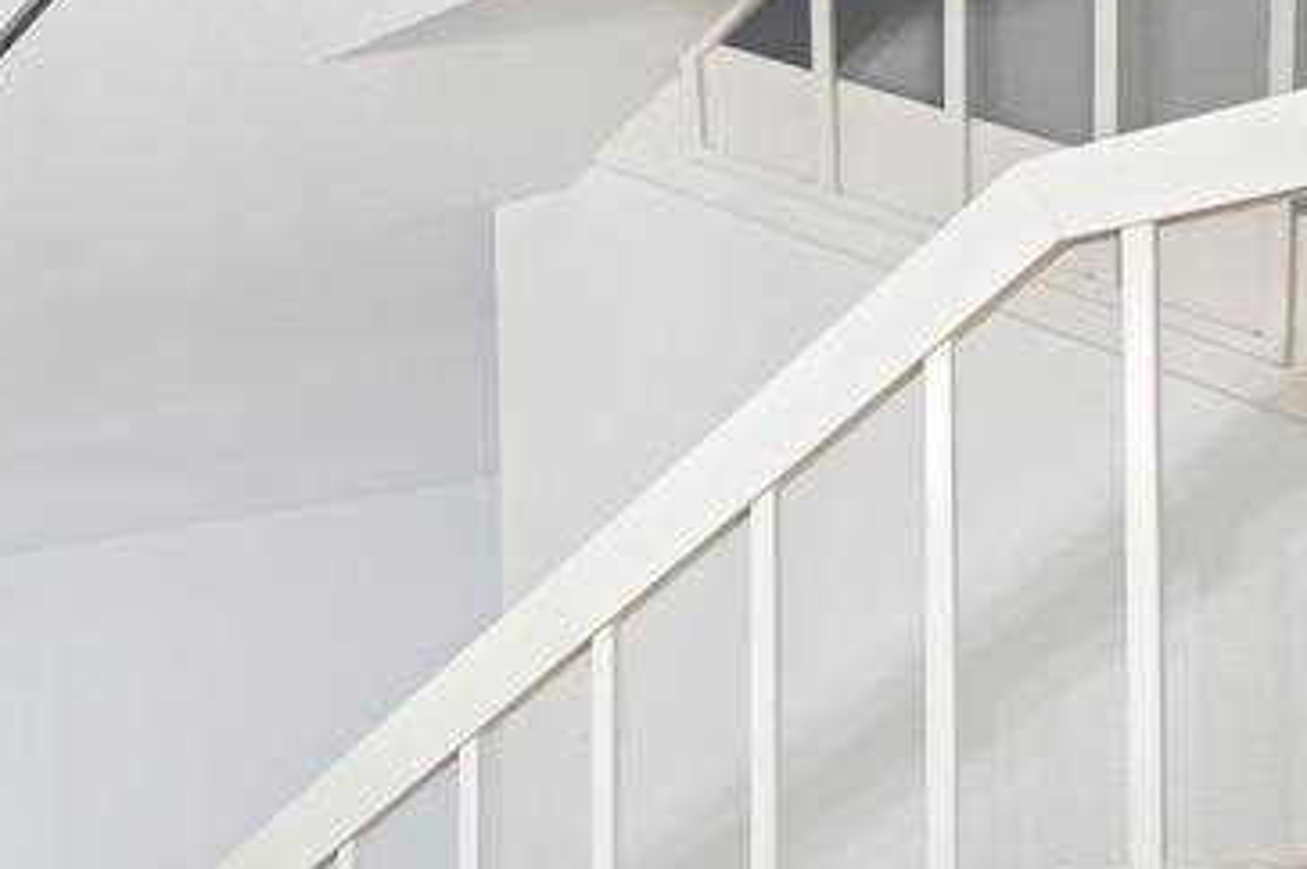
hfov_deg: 30.8
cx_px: -503
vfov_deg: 27.4
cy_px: 948
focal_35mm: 45
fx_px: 1632
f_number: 8
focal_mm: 16
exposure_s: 1/10
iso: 250
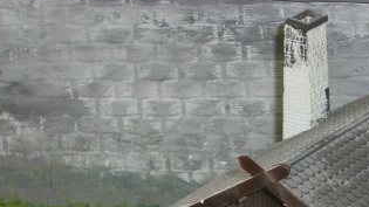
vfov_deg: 5.9
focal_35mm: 205
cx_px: 355
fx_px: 2005
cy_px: 321
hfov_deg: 10.4
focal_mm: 12.8
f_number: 4.1
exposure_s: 1/60
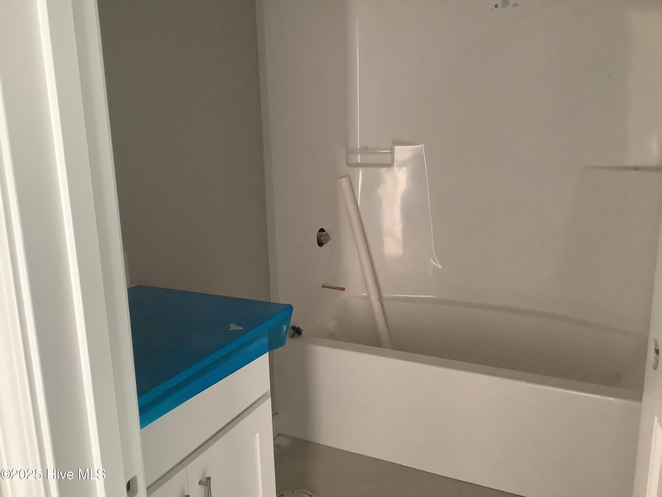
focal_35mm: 31
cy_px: 248
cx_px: 331
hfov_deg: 58.4
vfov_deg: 45.4
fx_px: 593
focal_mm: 3.3
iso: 320
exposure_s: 1/50
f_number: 2.4
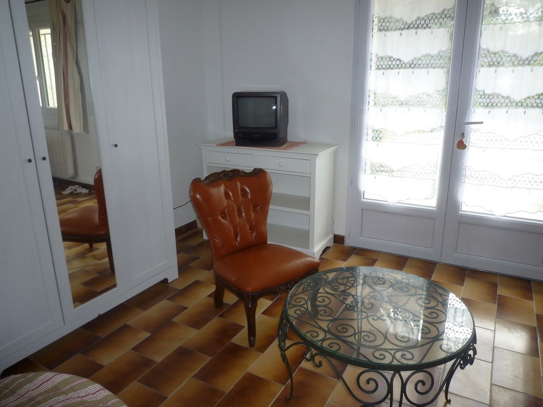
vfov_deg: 54.9
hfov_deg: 69.4
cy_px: 204
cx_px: 272
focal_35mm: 25
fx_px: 392
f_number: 2.8
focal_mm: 4.4
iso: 100
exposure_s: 1/30
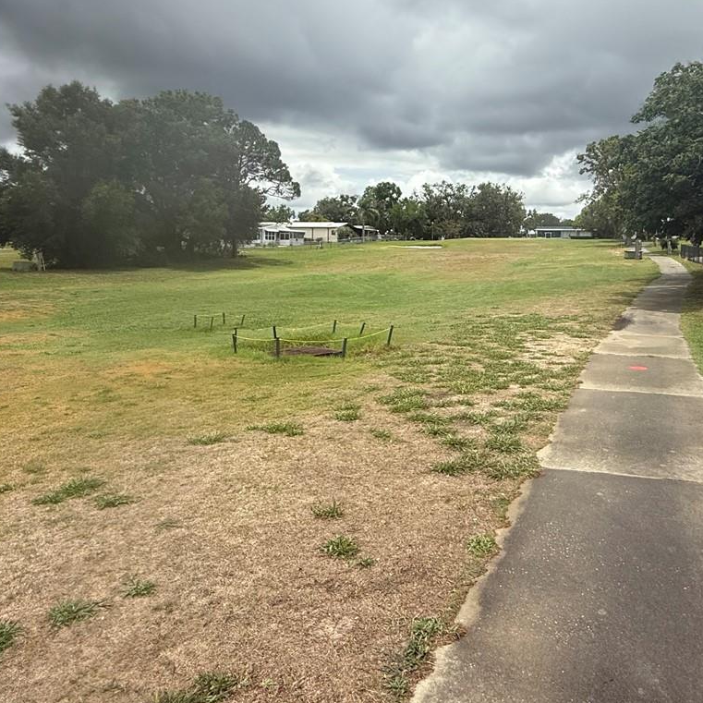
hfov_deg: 60.0
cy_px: 241
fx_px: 597
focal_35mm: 26
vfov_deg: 59.7
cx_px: 445
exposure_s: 1/2092
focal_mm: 2.22
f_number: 2.2
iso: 50
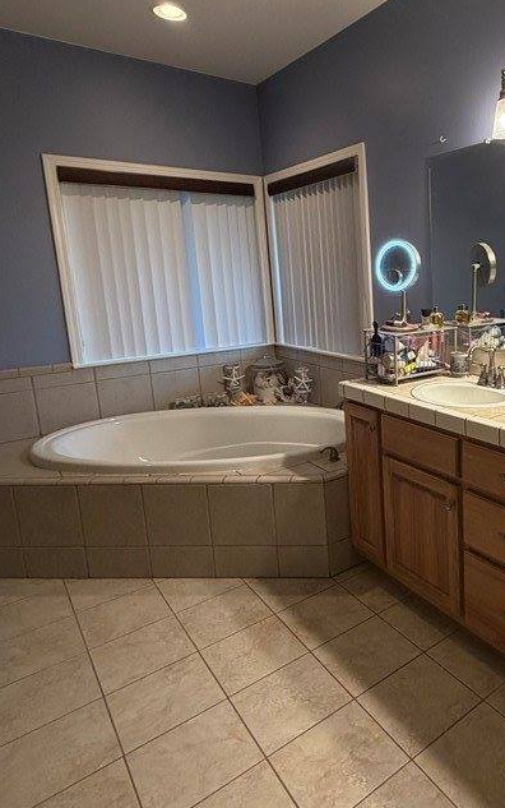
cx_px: 450
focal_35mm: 24
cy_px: 360
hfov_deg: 46.4
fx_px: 528
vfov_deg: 74.5
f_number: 2.2
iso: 200
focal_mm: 2.22
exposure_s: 1/60
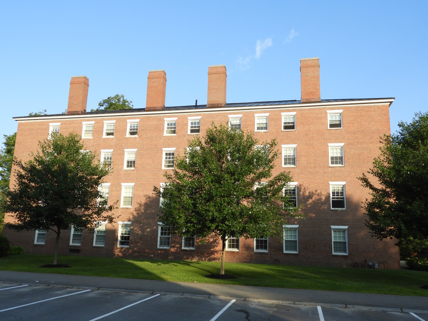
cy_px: 160
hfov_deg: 60.0
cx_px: 214
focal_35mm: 30
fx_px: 371
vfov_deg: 46.8
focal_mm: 5.4
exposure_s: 1/400
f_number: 3.5
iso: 100
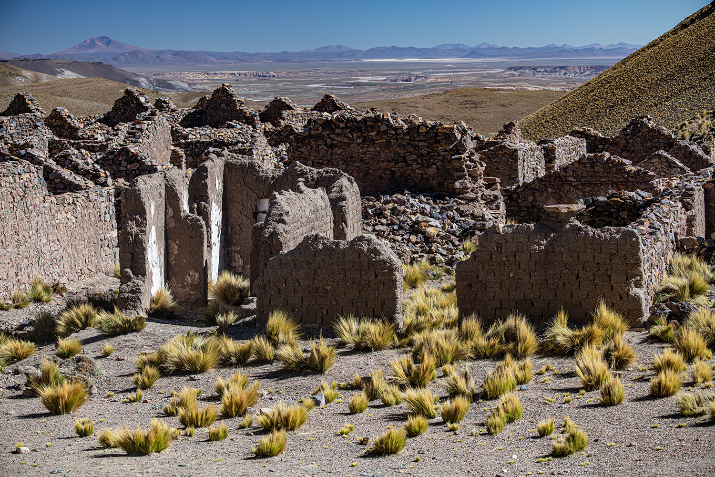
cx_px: 358
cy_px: 238
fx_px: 1827
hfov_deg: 22.1
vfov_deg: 14.9
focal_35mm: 92
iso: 100
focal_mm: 92
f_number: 5.6
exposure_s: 1/125
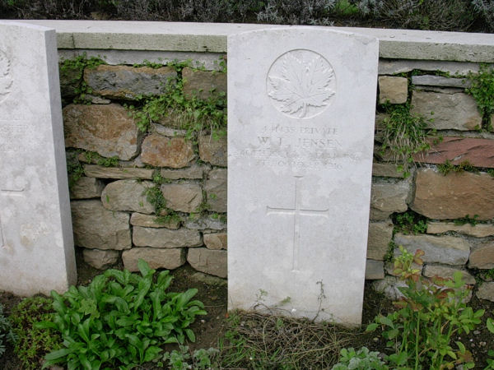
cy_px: 185
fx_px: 642
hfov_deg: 42.1
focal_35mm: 45
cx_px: 247
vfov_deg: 32.2
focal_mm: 6.7
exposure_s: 1/256
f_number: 5.8
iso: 70
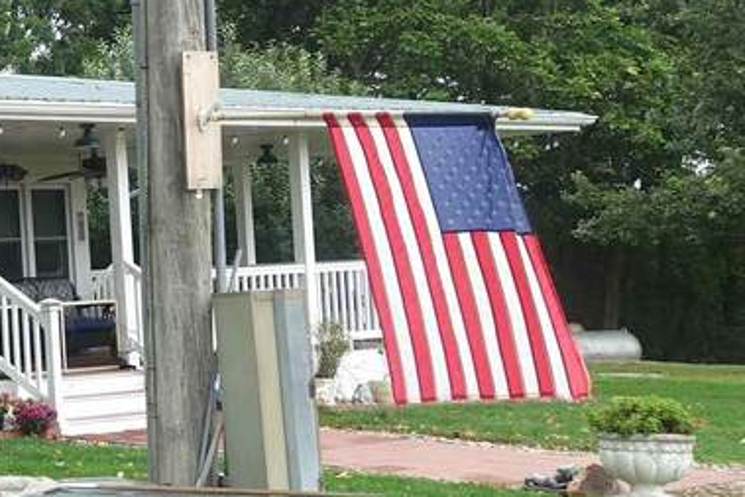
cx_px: -450
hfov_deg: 20.5
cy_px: 188
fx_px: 1677
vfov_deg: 16.8
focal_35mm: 81
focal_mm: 8.8
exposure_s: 1/160
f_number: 4
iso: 125
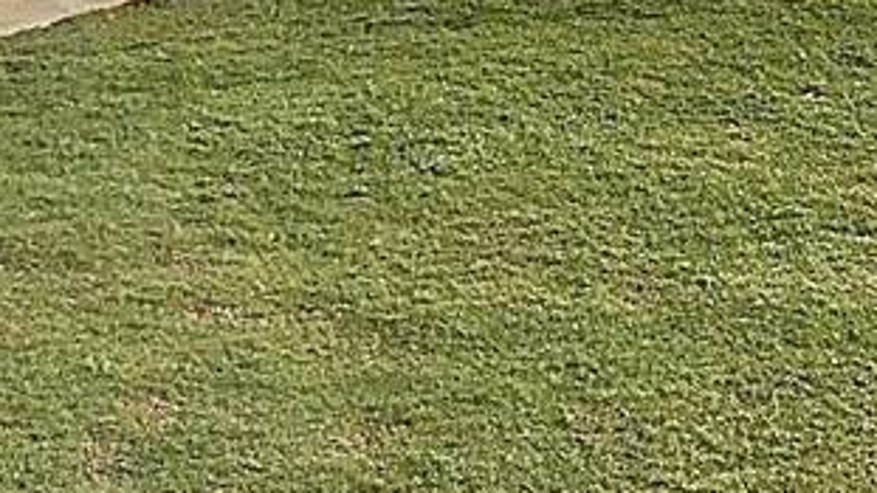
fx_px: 2419
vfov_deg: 10.5
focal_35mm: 104
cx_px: 1024
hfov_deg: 19.5
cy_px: -547
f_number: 2.2
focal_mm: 4.15
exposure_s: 1/2825
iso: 32
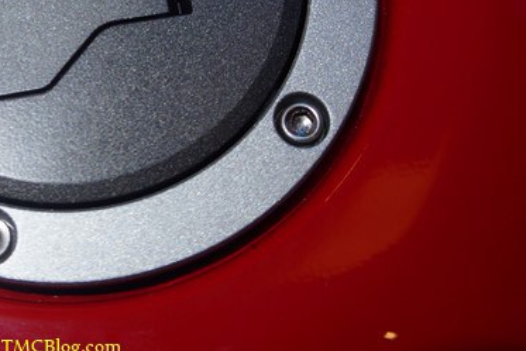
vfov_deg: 15.2
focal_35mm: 86
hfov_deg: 23.0
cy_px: -90
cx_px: 62
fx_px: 1262
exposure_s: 1/60
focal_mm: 21
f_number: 4
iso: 100
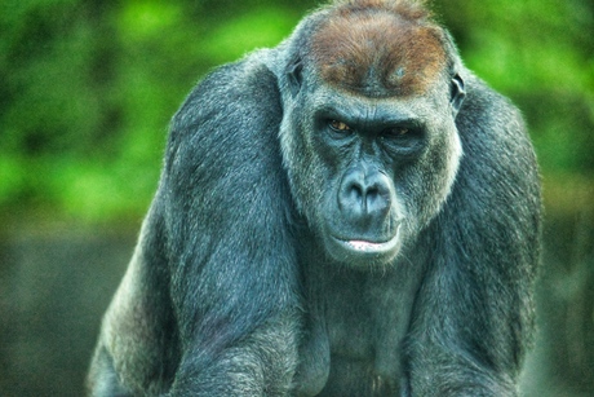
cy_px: 198
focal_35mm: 600
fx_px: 9903
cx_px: 297
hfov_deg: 3.4
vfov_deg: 2.3
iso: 6400
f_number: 6.3
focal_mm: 600
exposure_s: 1/500
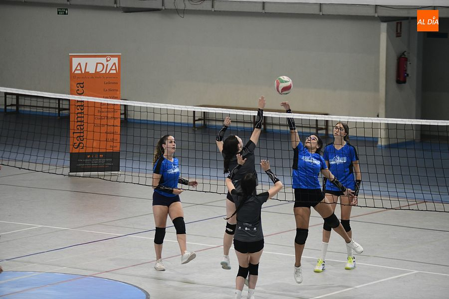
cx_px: 224
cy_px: 150
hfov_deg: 12.5
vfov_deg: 8.3
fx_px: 2058
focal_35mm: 165
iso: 2500
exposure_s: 1/320
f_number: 2.8
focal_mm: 165
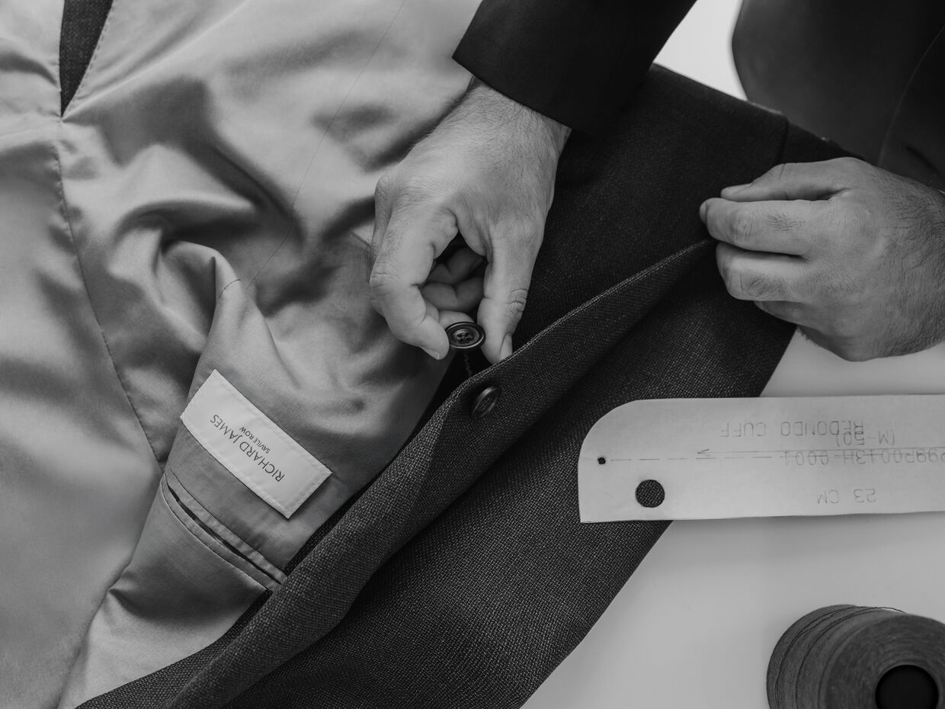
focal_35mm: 53
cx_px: 472
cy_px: 354
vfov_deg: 27.5
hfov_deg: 36.2
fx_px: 1447
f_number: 5.6
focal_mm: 67.6
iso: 1000
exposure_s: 1/125
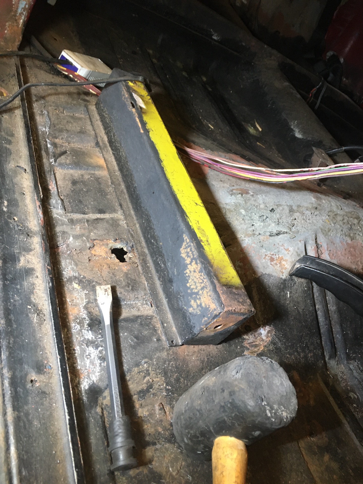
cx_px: 182
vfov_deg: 61.7
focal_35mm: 29
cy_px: 242
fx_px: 405
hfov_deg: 48.2
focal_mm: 4.15
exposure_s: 1/33
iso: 200
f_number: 2.2
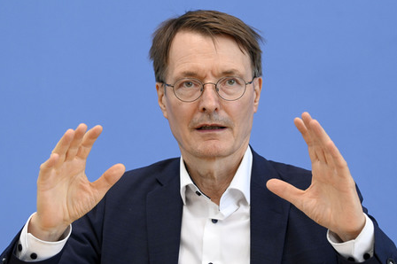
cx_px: 199
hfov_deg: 15.1
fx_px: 1499
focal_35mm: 136
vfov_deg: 10.1
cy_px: 132
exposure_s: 1/800
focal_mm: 135
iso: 4000
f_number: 5.6
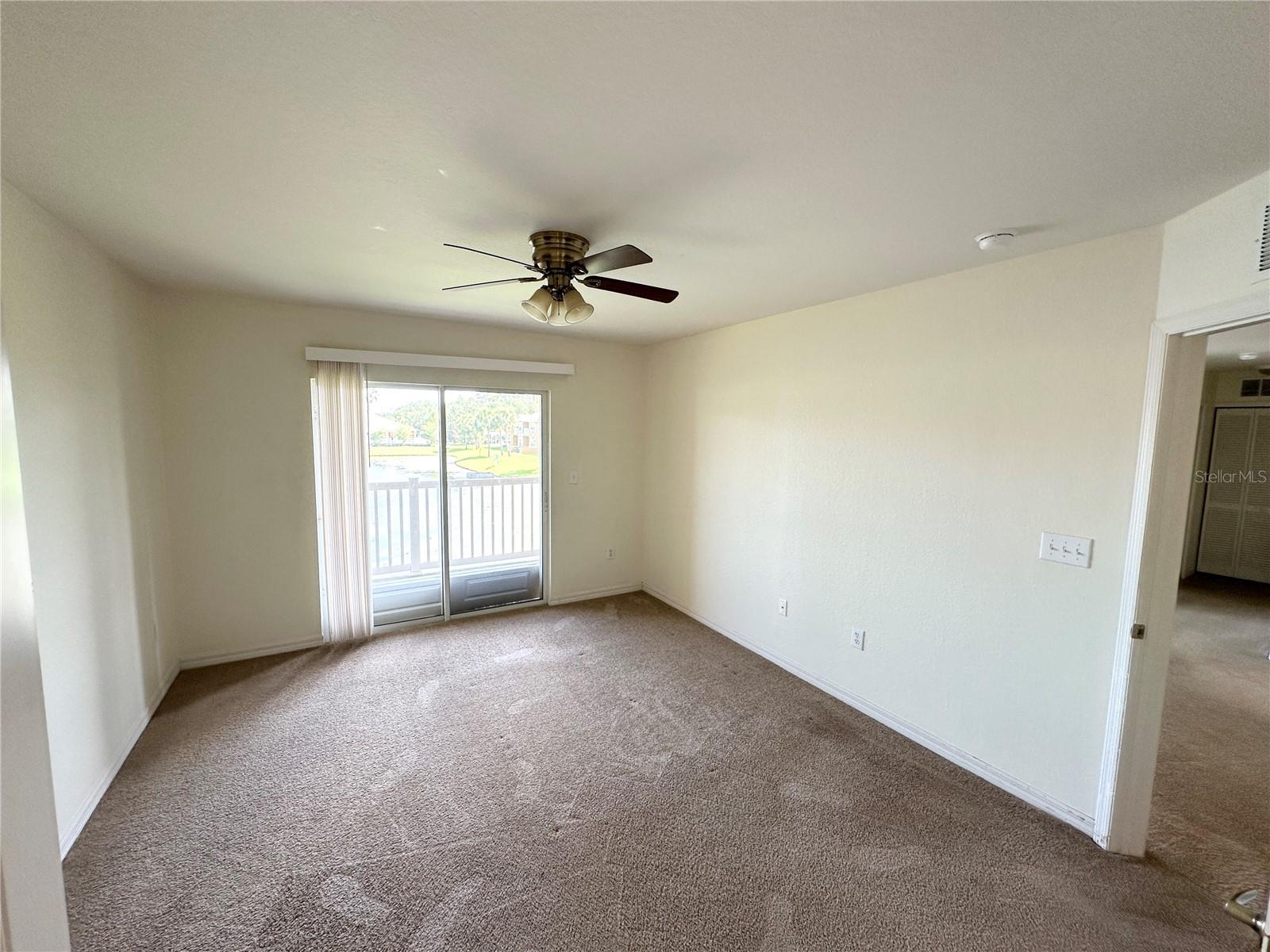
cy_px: 476
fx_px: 514
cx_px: 635
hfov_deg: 102.1
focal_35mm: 14
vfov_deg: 85.7
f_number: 2.2
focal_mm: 2.22
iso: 80
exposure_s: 1/99
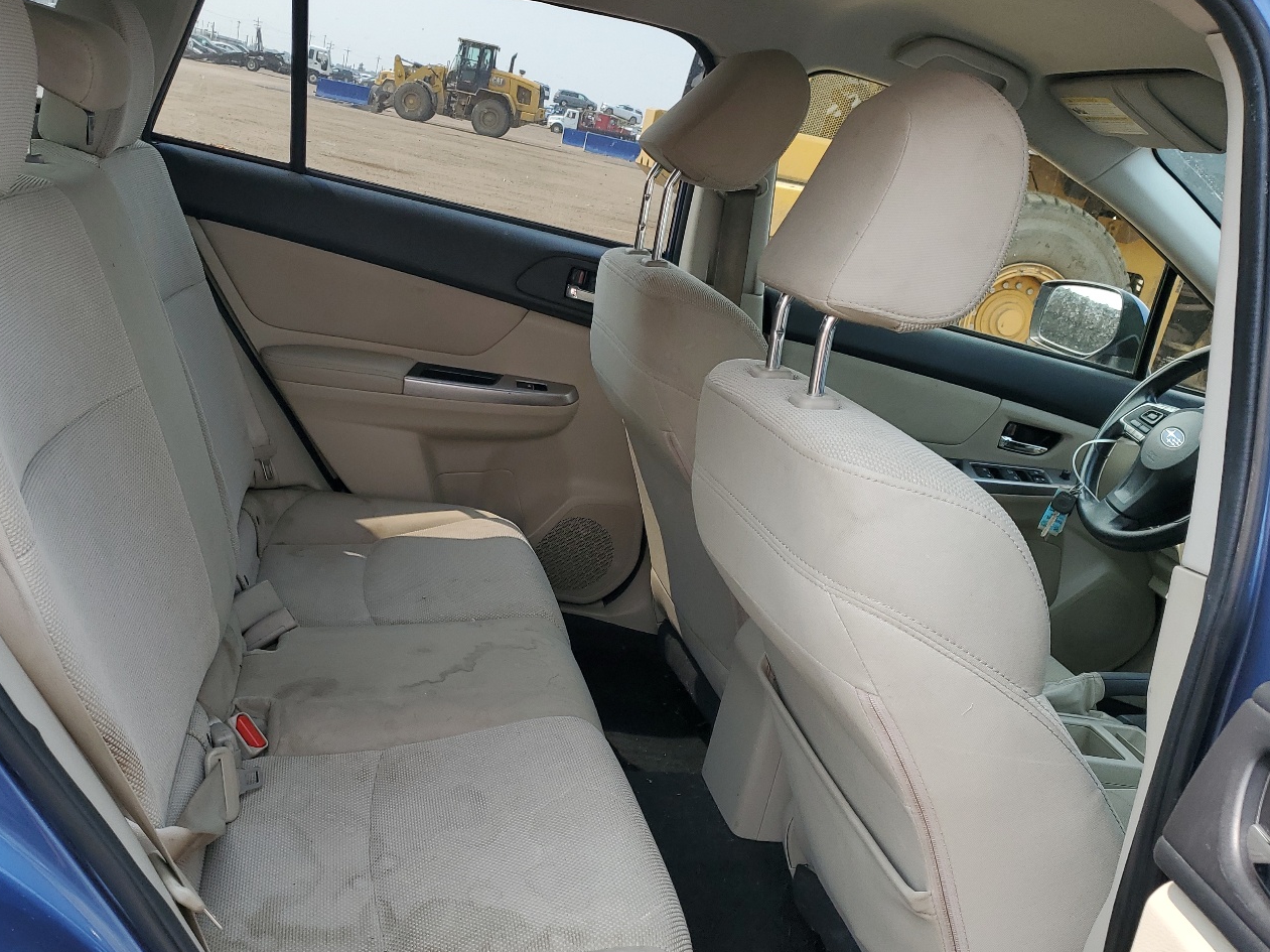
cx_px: 503
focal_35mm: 33
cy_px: 594
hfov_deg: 54.9
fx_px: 1210
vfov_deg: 42.6
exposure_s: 1/769
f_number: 1.5
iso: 50
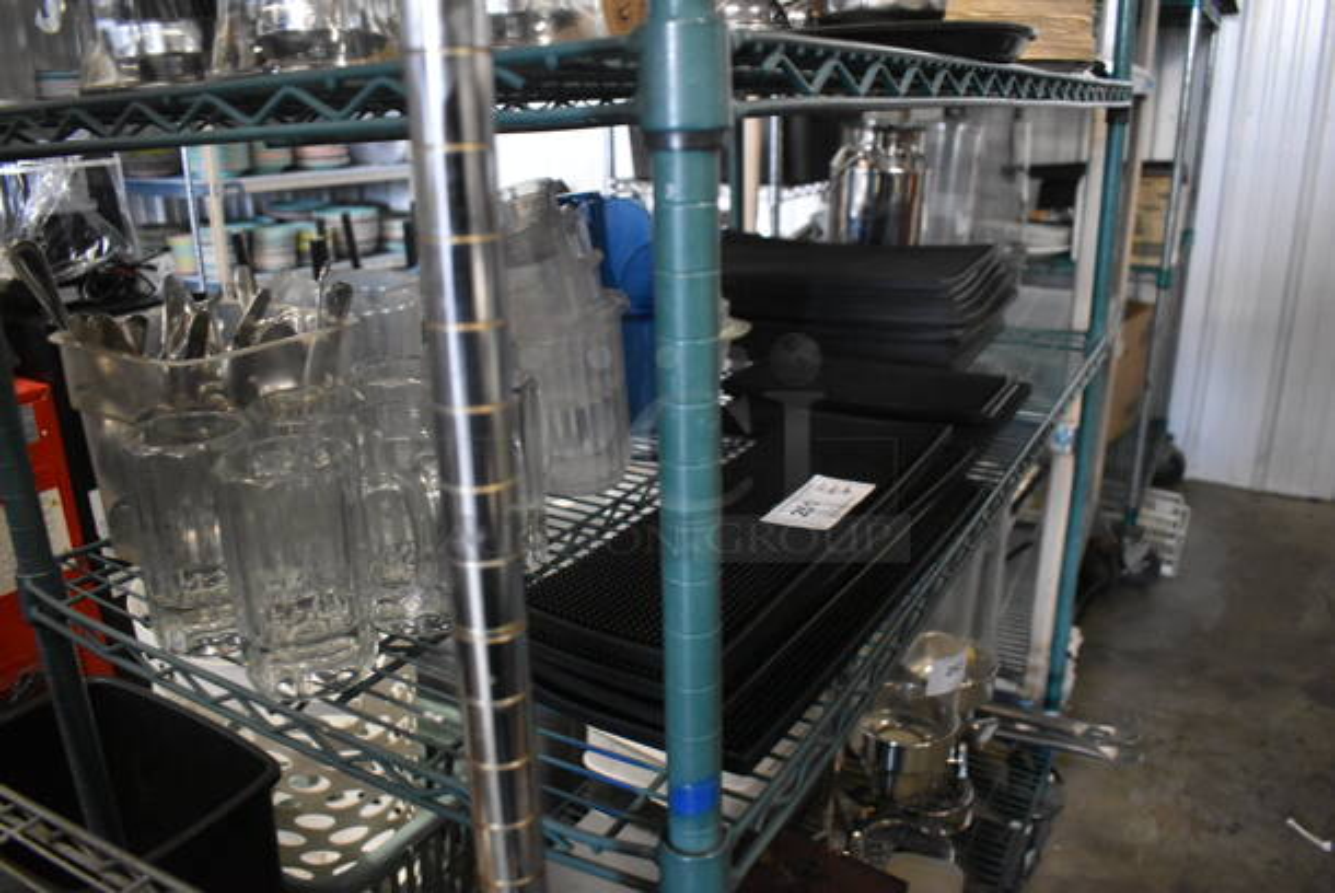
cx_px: 668
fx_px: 1002
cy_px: 446
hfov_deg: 67.3
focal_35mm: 27
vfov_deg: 48.0
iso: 5000
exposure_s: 1/125
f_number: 3.5
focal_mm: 18
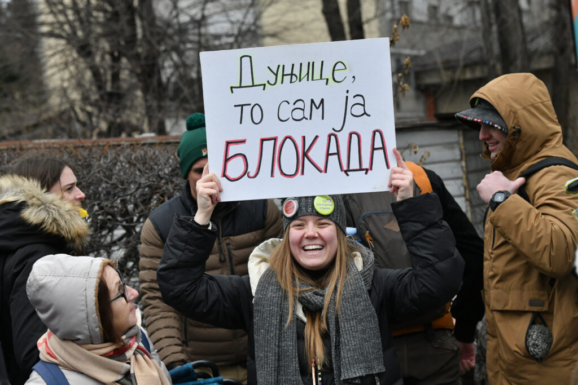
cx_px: 289
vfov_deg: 16.7
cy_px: 192
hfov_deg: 24.8
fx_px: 1317
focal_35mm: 82
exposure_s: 1/8000
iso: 3200
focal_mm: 82
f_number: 5.6
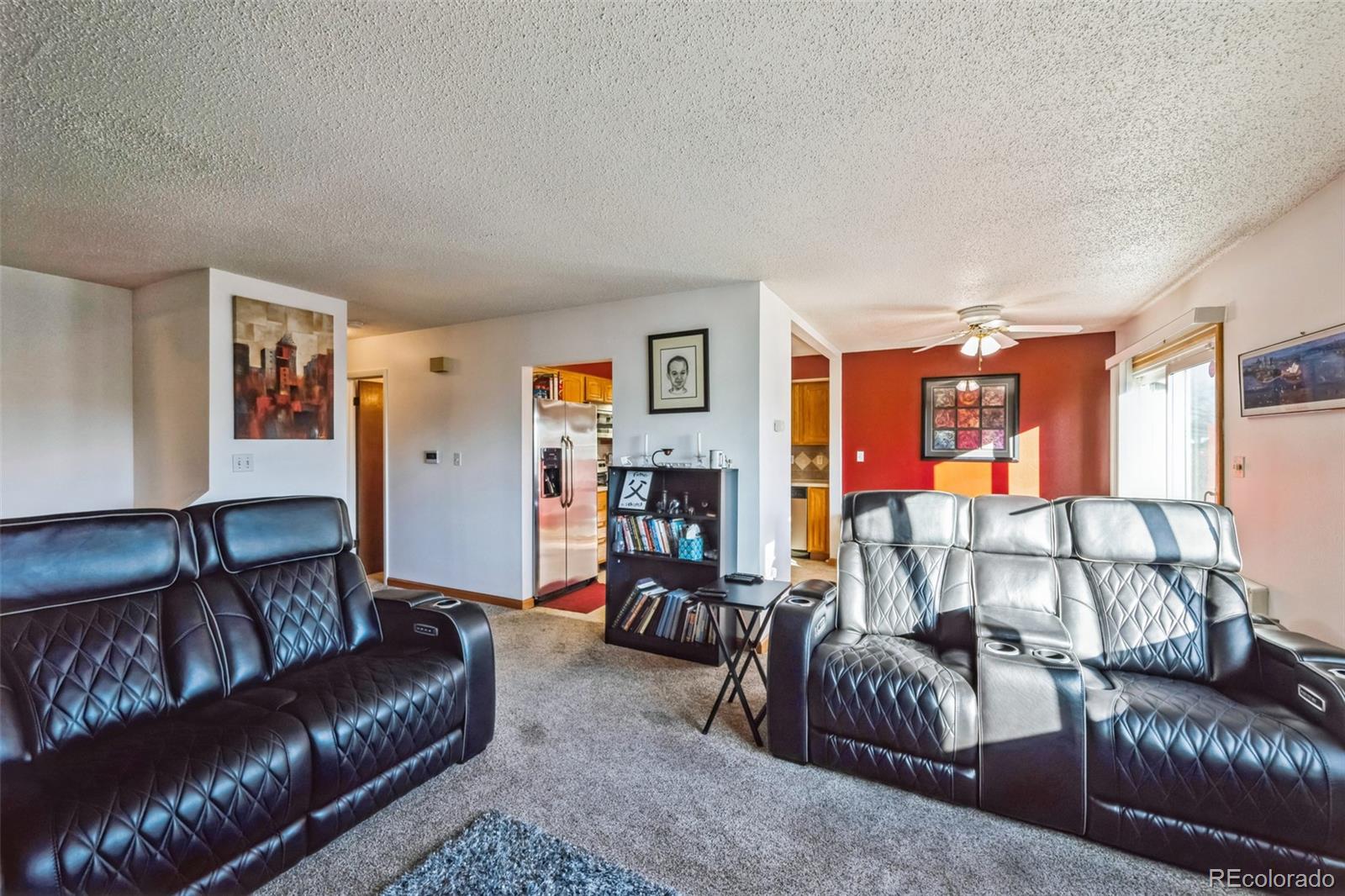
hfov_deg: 104.3
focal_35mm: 14
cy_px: 448
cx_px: 672
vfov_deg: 81.2
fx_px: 523
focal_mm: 14
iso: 400
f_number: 8
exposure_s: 1/40
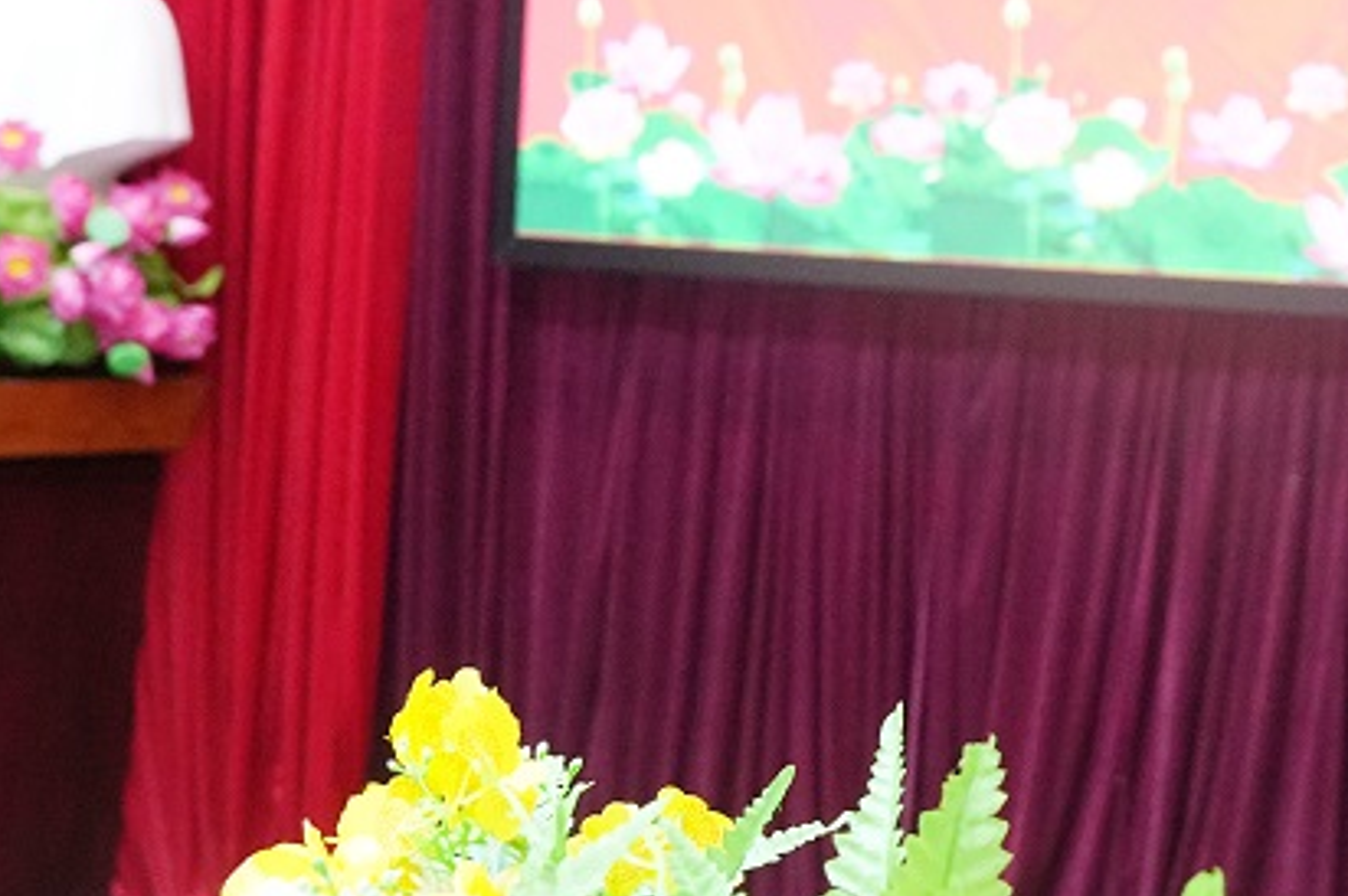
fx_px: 3442
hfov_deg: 21.3
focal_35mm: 92
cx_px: 1397
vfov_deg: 14.8
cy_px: 245
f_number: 4
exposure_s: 1/125
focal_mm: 25
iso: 3200
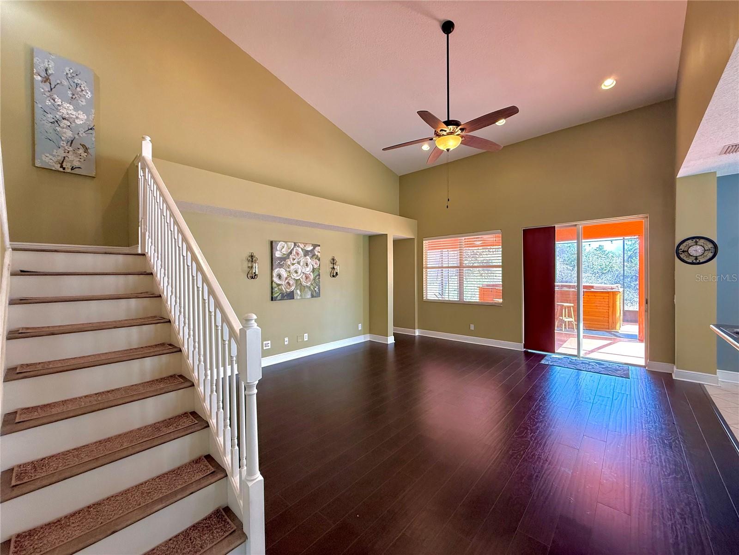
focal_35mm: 14
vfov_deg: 85.7
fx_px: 299
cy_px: 278
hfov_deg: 102.1
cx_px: 370
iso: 250
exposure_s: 1/120
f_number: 2.2
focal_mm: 2.22
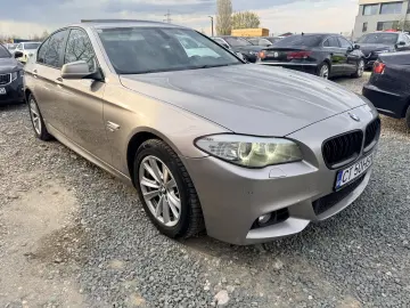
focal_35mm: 24
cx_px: 205
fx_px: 284
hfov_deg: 71.6
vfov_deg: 56.8
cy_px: 154
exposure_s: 1/1091
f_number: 1.78
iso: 80
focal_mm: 6.76
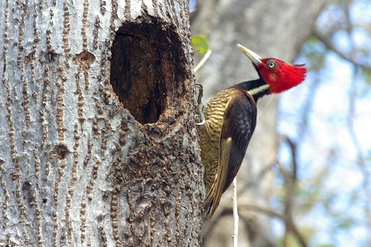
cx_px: 186
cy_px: 124
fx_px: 4635
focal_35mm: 450
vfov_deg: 3.1
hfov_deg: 4.6
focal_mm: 300
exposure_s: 1/45
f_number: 11
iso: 400
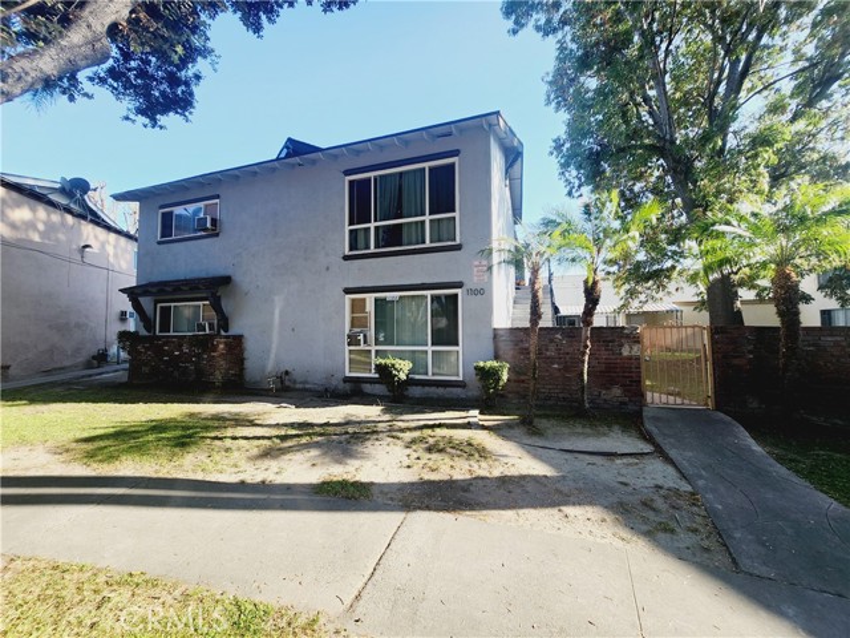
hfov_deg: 106.2
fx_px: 319
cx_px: 425
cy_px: 319
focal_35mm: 13
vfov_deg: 89.9
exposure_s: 1/314
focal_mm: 1.74
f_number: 2.2
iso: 32
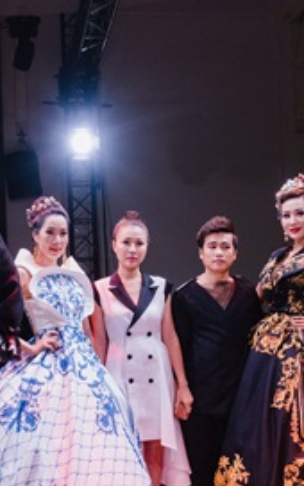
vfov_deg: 34.8
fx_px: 769
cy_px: 319
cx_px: 68
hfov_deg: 22.1
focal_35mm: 58
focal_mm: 25
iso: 2000
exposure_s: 1/320
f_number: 8
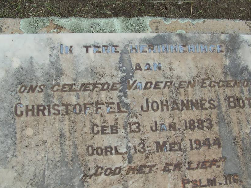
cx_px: 130
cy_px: 107
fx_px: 384
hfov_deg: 36.2
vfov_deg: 27.5
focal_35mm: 53
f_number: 5.6
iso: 64
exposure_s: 1/800
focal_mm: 5.85
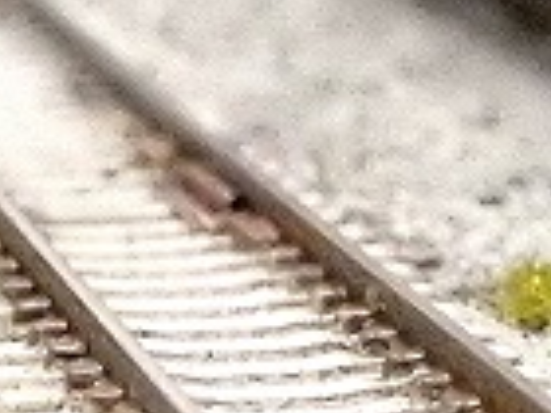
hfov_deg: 6.5
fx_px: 4775
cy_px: -250
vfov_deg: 4.9
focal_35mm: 300
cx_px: 862
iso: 3200
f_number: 4.5
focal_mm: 10.7
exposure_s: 1/60
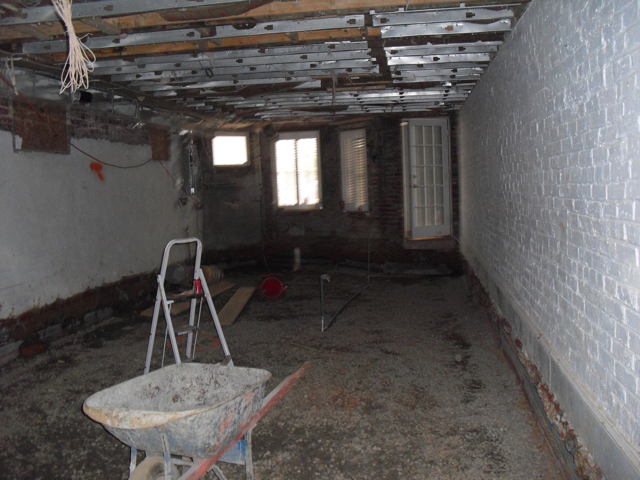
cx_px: 320
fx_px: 666
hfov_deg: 51.4
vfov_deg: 39.7
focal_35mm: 36
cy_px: 240
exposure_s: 1/60
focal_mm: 6.3
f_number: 3.1
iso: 400
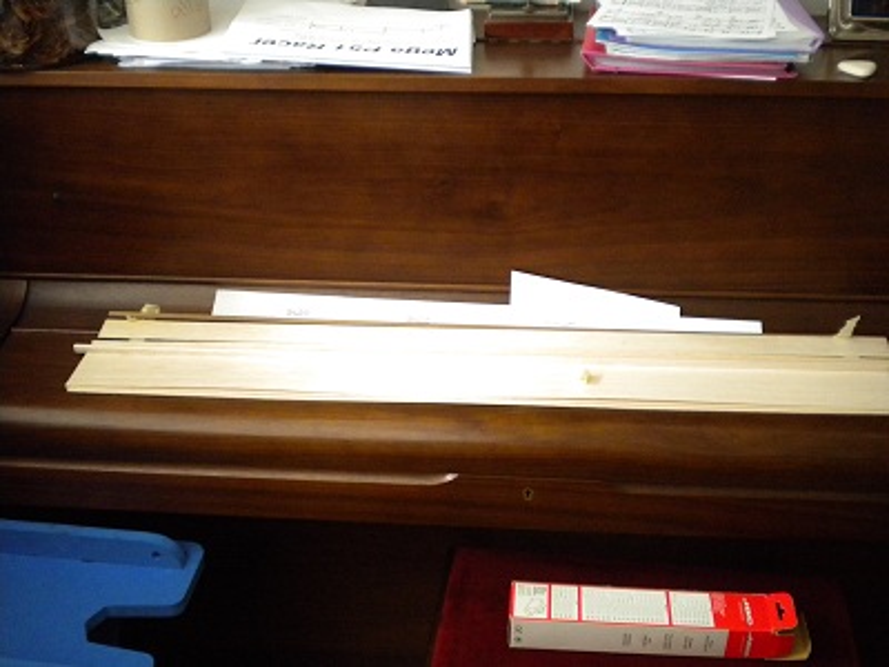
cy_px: 334
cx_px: 444
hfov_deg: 45.8
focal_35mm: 41
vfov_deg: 35.1
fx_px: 1053
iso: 400
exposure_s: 1/38.8
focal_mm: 7.4
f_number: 3.5
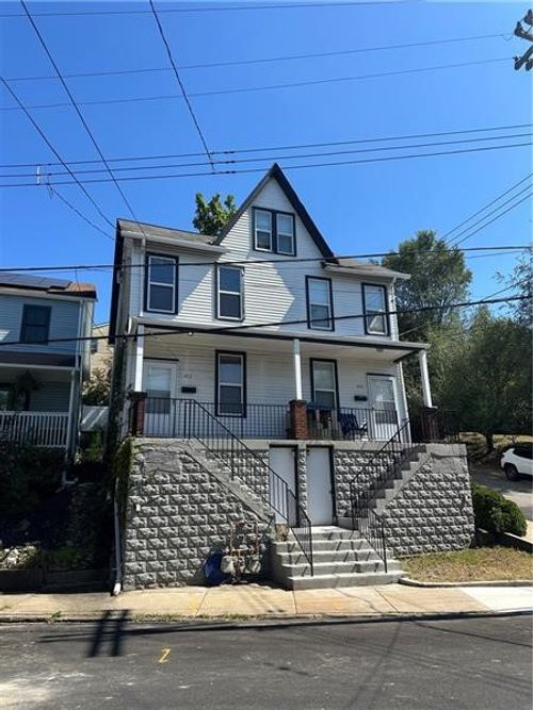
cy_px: 355
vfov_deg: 71.6
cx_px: 266
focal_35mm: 24
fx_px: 493
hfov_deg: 56.8
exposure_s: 1/3247
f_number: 1.78
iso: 80
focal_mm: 6.86
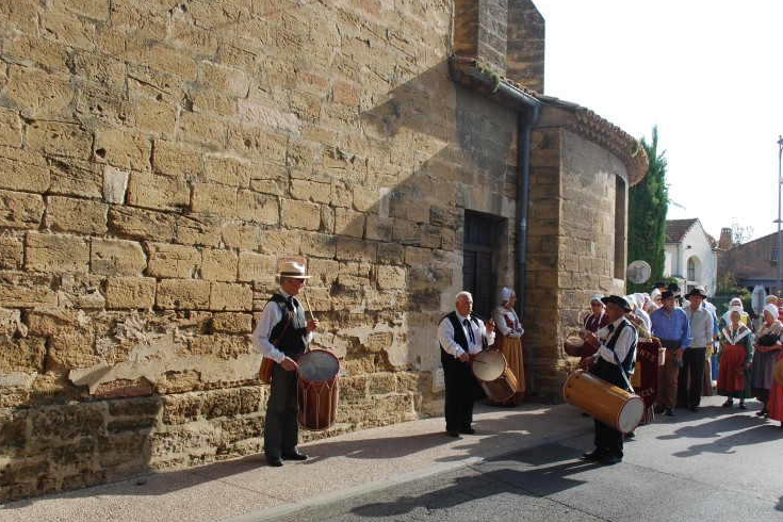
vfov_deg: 36.9
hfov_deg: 53.1
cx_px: 413
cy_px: 273
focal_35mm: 36
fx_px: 783
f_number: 6.3
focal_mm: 22
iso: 100
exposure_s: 1/160
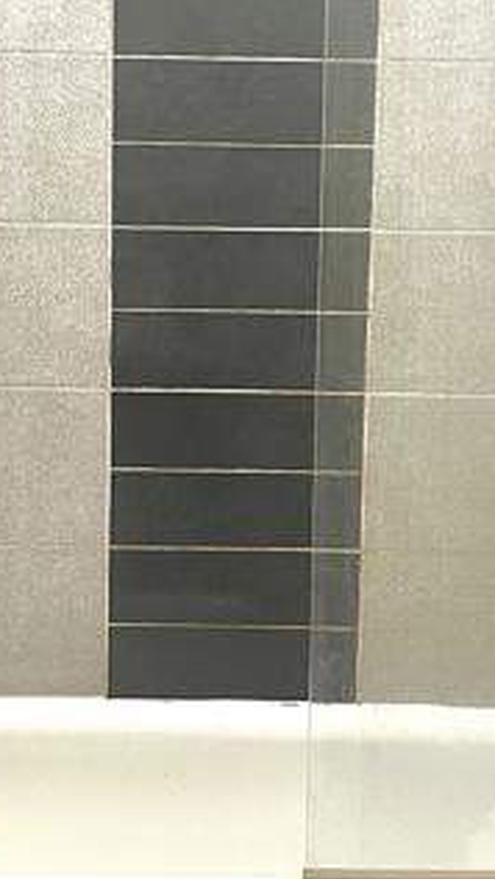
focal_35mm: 67
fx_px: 1562
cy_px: 440
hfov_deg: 18.0
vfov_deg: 31.4
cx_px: 202
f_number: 1.6
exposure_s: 1/50
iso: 200
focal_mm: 5.1
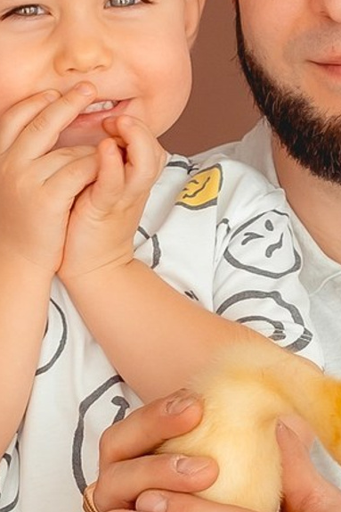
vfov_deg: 11.7
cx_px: 87
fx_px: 2471
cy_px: 60
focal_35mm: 174
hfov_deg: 7.9
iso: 125
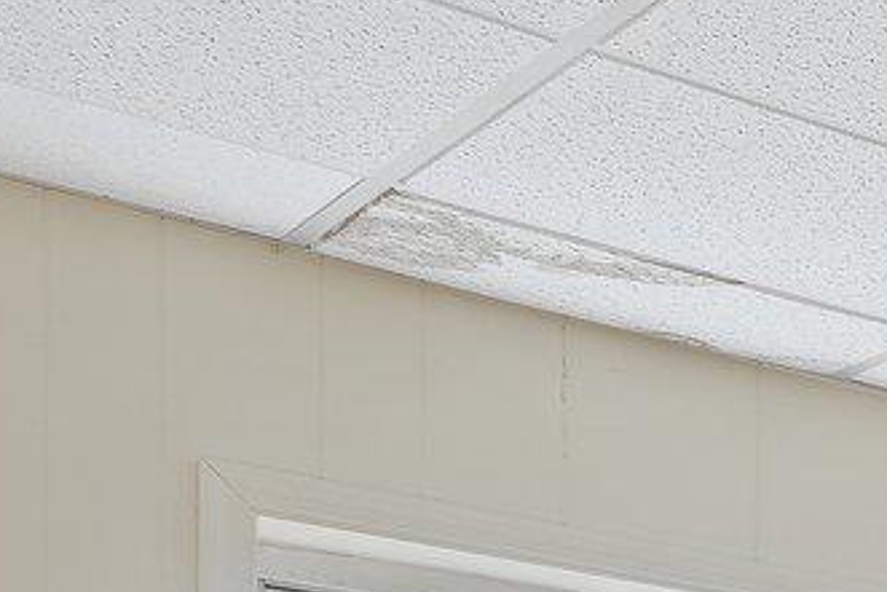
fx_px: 2440
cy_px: 1193
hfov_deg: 12.9
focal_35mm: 99
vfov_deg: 12.2
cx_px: 2364
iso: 160
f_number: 9
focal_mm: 16
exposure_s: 1.6
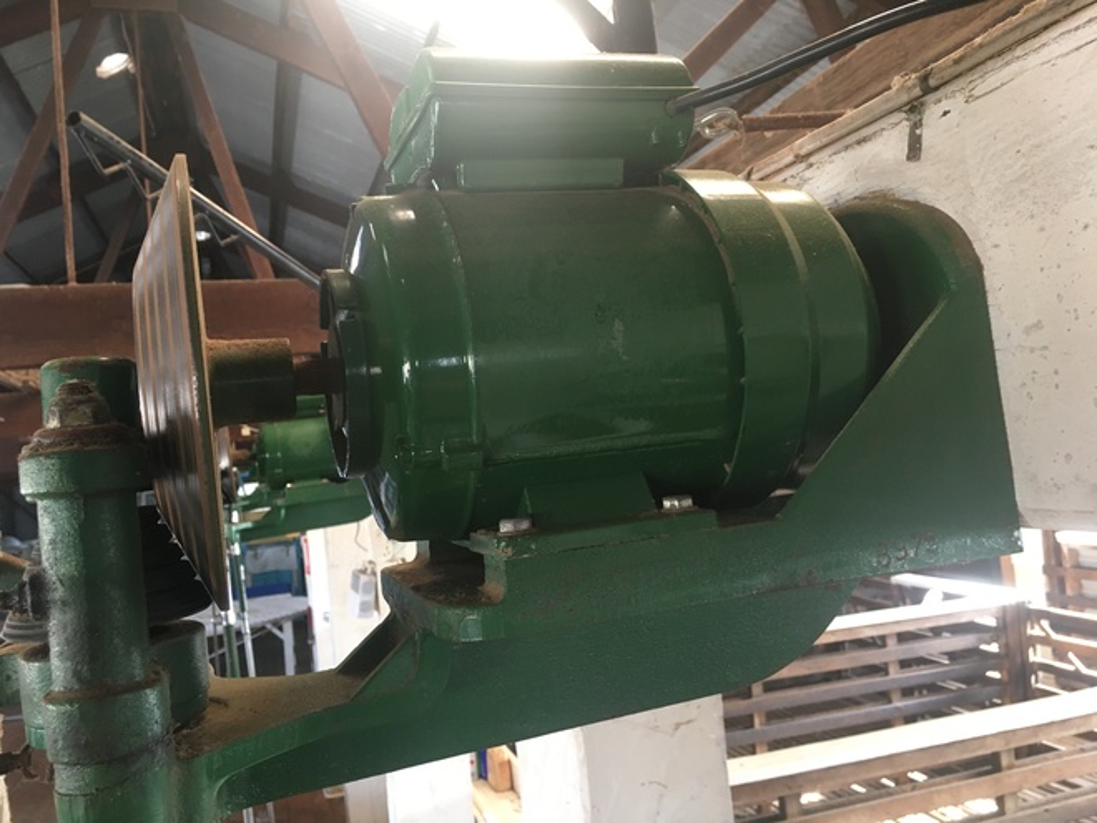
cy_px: 412
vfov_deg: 48.2
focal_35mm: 29
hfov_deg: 61.7
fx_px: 919
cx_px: 548
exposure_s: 1/33
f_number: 2.2
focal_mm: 4.15
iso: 125
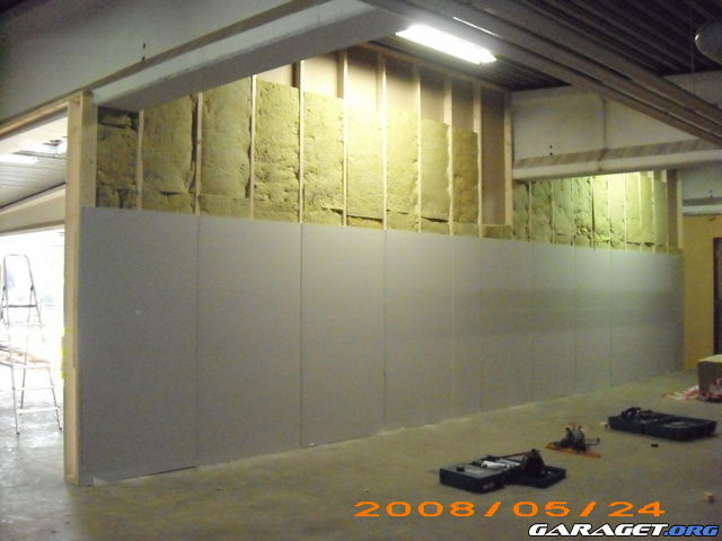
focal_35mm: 37
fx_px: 772
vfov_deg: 38.7
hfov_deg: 50.1
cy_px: 270
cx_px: 361
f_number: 2.7
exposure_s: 1/160
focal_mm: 6.2
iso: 1600
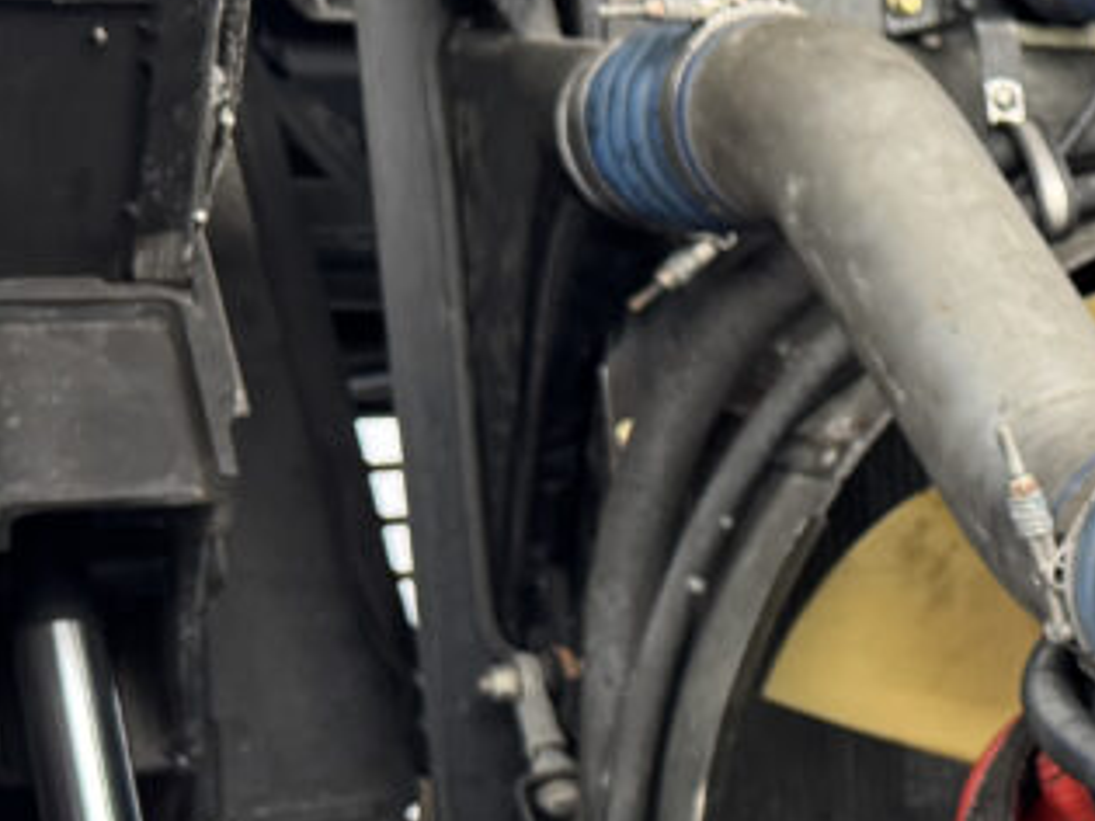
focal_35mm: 78
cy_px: 668
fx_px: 2466
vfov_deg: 18.7
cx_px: 1609
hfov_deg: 21.3
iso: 200
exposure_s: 1/121
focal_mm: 6.76
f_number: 1.78
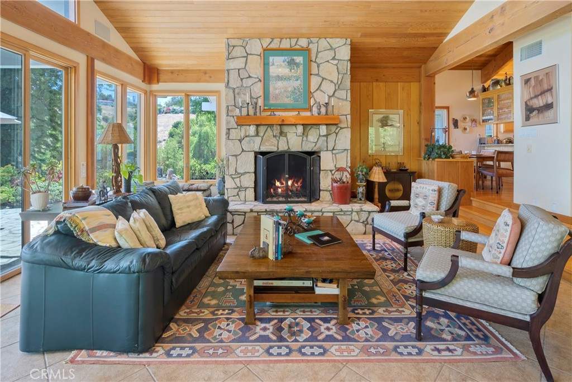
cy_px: 191
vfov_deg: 73.8
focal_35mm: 16
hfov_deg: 96.7
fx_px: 254
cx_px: 286
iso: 100
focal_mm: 16
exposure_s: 1.3
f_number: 10
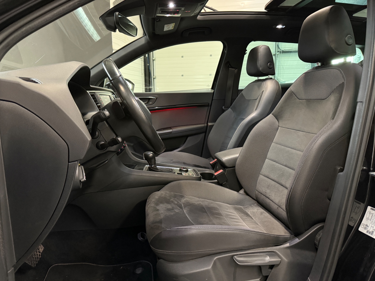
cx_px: 188
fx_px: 260
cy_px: 140
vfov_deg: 56.8
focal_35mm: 24
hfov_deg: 71.6
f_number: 1.78
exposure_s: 1/33
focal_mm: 6.76
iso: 800
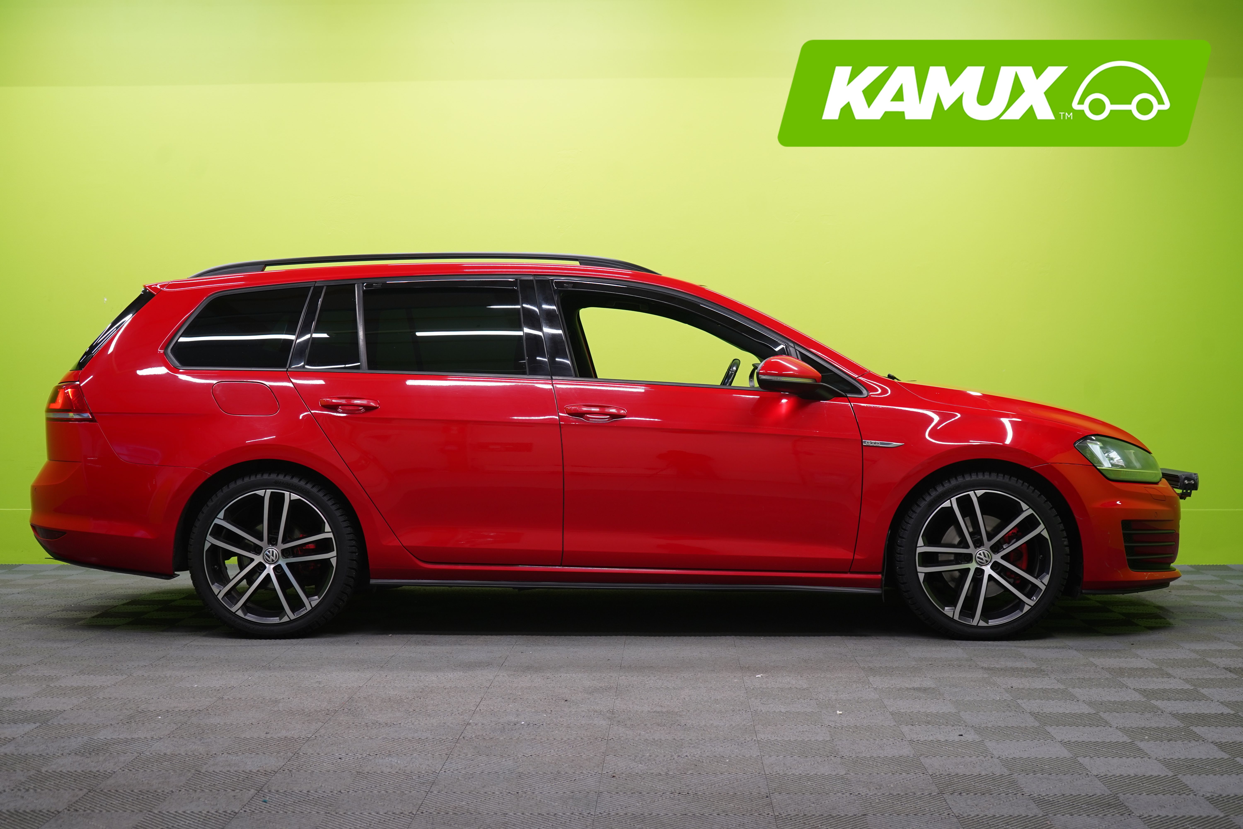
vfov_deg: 27.5
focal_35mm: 49
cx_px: 622
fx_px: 1692
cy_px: 414
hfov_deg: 40.3
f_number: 5.6
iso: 400
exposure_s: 1/25
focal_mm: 49
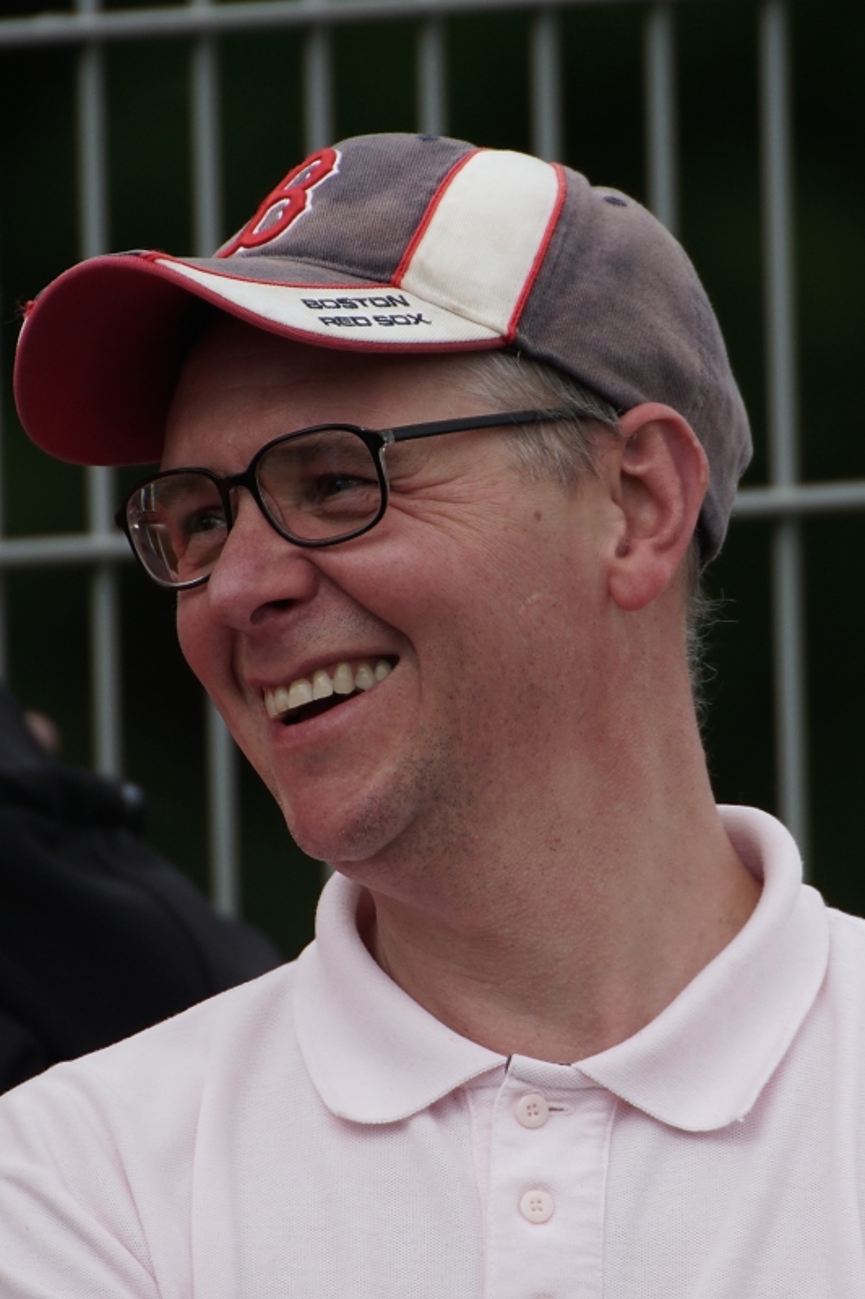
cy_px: 650
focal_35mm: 630
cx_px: 432
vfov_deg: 3.3
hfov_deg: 2.2
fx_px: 22714
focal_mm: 420
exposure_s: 1/500
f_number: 6.3
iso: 200
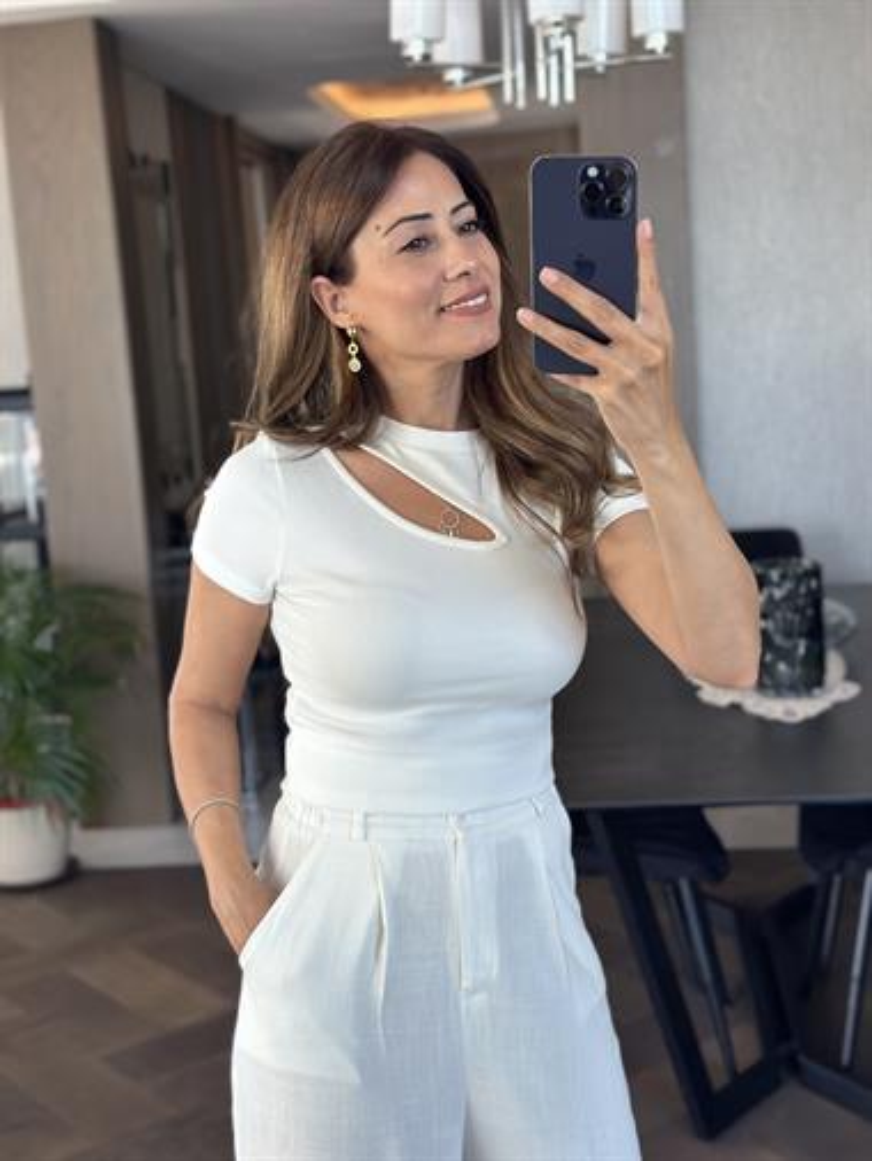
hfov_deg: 30.3
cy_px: 580
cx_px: 436
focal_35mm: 48
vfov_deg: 39.6
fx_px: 1611
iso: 125
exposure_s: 1/150
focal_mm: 6.86
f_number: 1.78
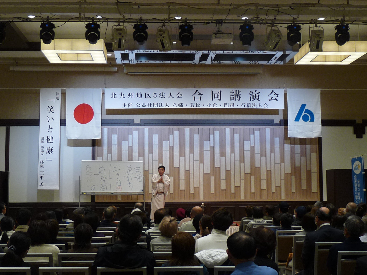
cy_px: 139
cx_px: 183
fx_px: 594
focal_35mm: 56
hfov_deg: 34.3
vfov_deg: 26.1
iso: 100
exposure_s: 1/40
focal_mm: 5.6
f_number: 3
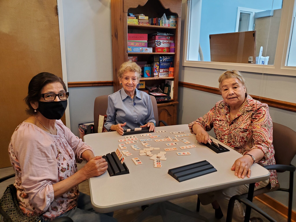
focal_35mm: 26
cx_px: 148
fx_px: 222
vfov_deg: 53.1
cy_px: 111
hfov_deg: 67.3
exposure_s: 1/59
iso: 250
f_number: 2.4
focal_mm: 4.3
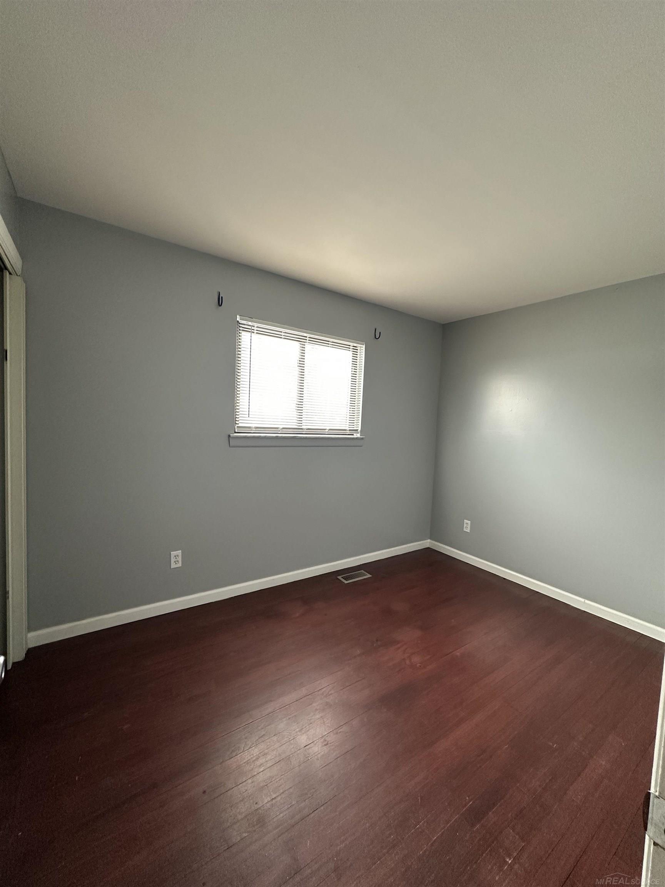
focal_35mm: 14
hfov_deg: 85.7
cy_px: 444
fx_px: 359
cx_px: 332
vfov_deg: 102.1
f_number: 2.2
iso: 250
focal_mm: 2.22
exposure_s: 1/120
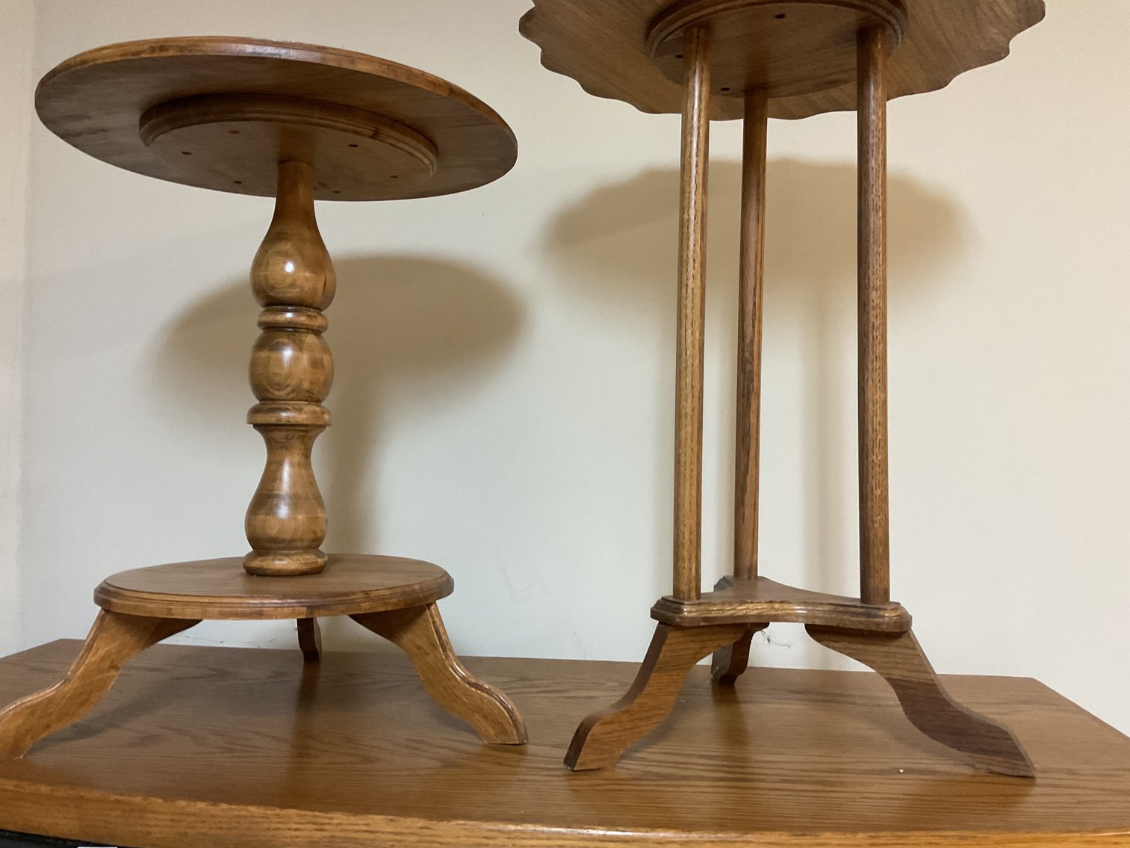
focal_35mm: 29
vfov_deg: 48.2
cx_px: 565
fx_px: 947
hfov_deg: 61.7
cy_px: 424
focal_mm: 3
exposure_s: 1/40
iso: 200
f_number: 1.8
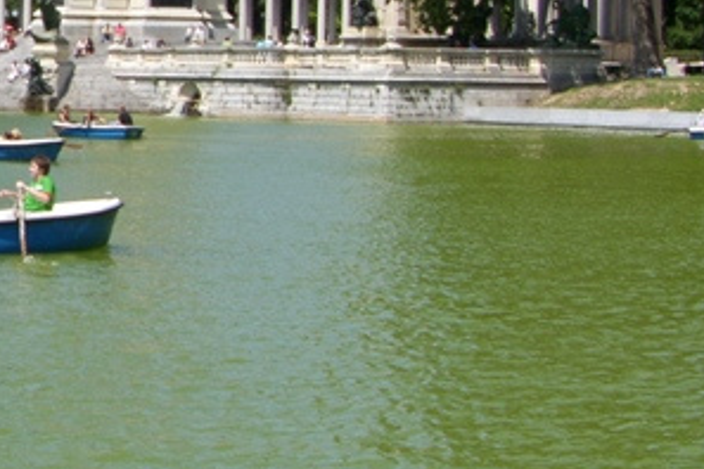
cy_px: 78
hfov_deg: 15.5
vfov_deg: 10.8
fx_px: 2464
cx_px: -216
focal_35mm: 126
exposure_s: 1/320
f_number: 6.3
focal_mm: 11.5
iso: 50
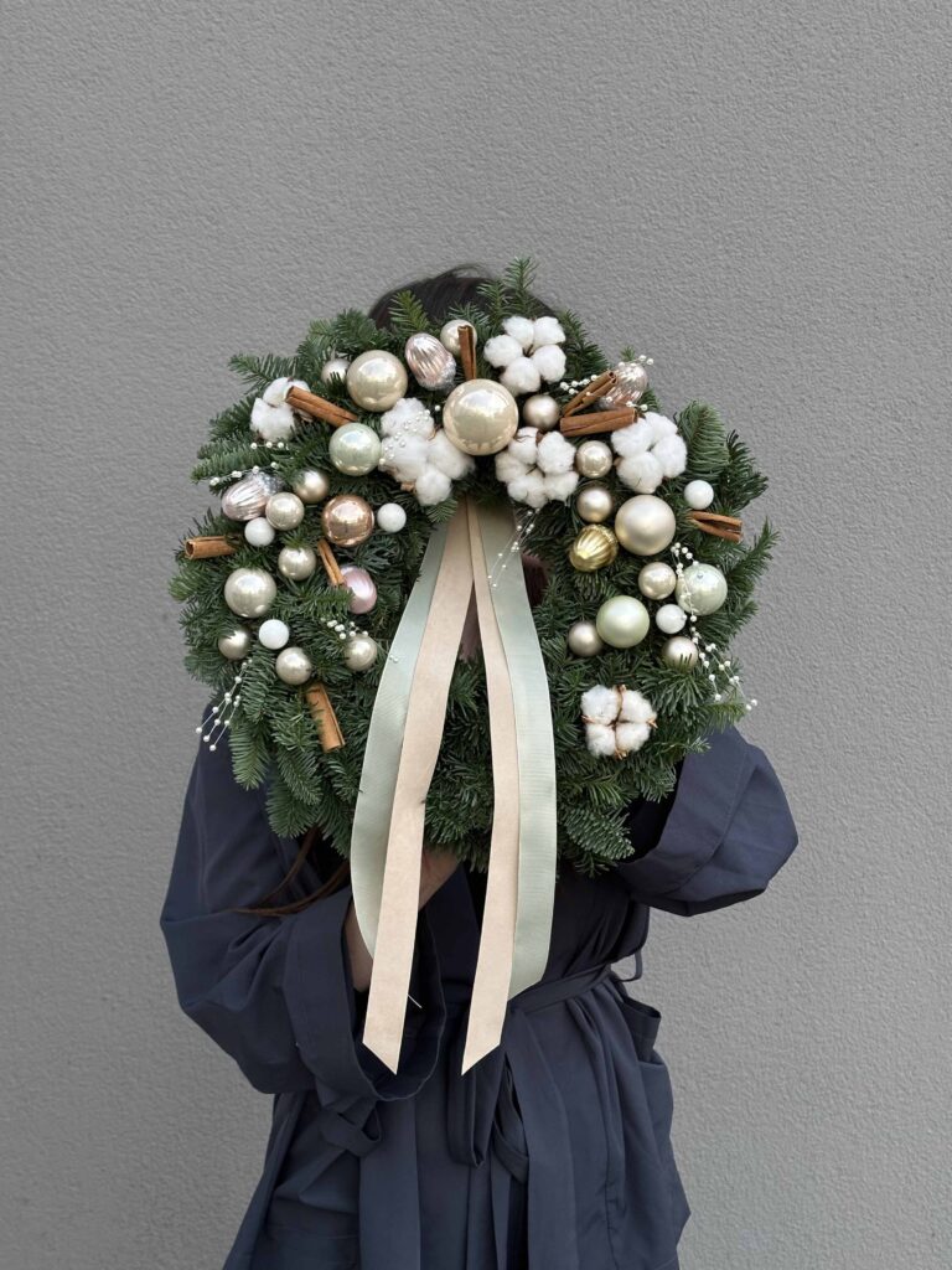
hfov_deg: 30.3
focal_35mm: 48
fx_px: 1760
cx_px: 476
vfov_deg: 39.7
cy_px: 635
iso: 64
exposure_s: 1/516
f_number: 1.8
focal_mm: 6.9
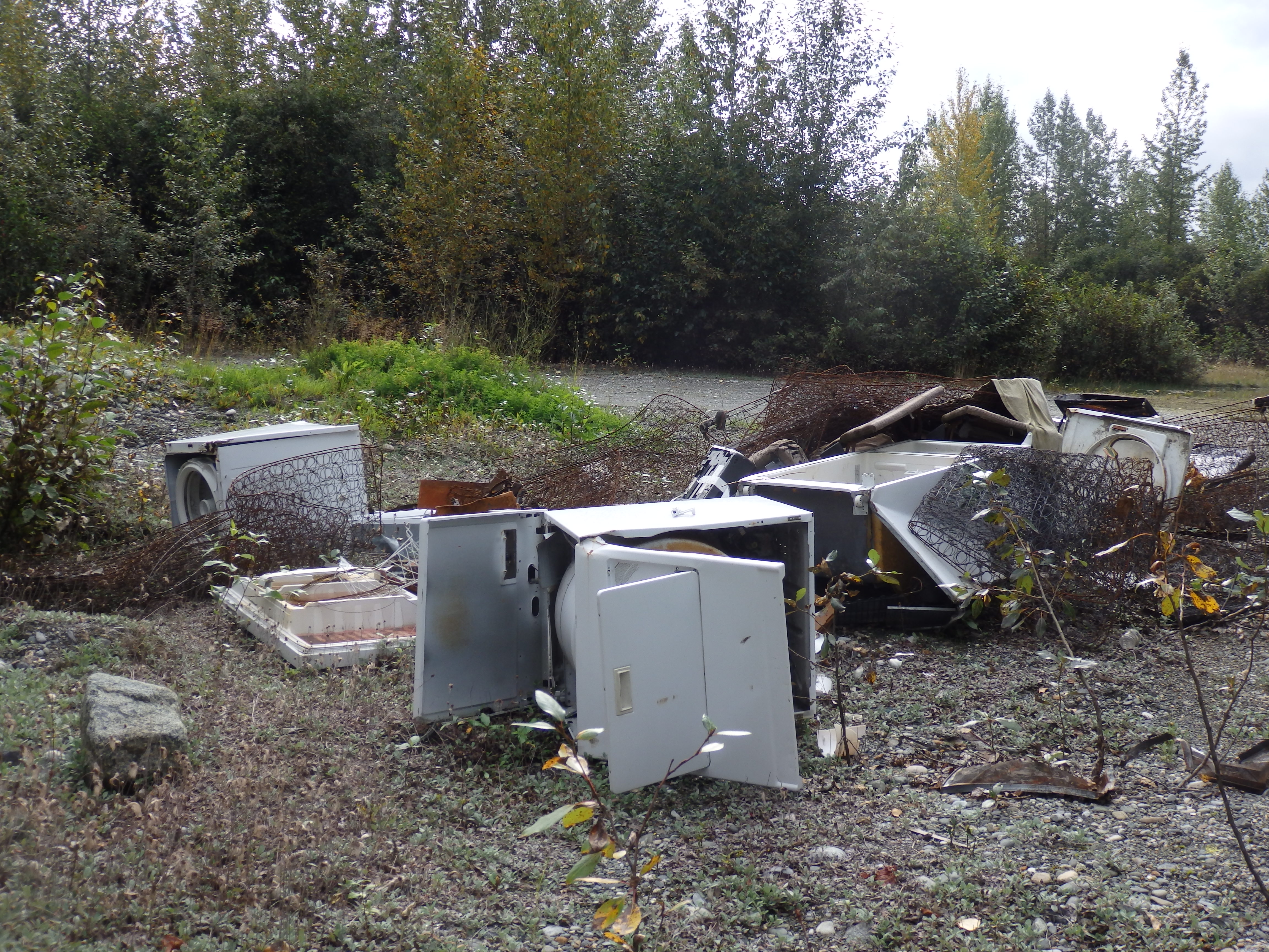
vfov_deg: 36.0
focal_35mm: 40
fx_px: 1466
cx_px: 634
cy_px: 476
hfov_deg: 46.8
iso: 100
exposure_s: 1/200
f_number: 3.7
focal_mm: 7.3
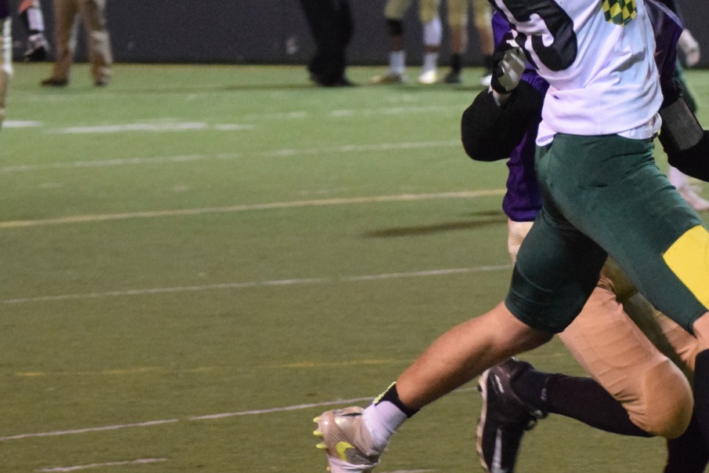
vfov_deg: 3.6
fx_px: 7521
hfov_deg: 5.4
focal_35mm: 382
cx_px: 756
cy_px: -37
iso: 6400
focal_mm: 100
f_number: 4.5
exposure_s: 1/500
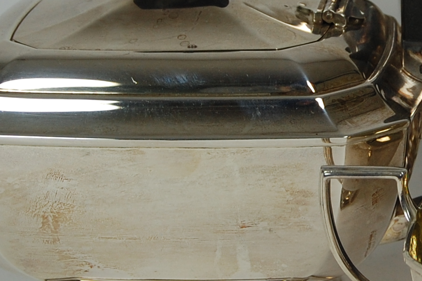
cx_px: 405
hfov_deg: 10.7
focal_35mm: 191
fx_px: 2237
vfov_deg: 7.2
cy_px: 54
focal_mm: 38
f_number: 5.6
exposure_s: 1/125
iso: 250
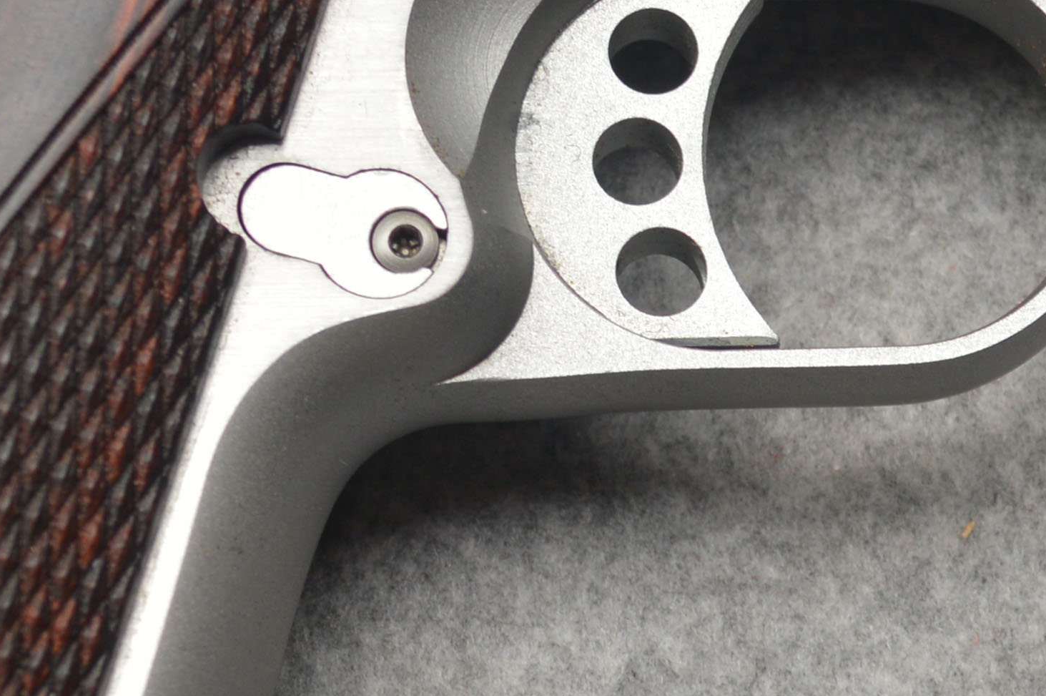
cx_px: 762
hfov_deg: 13.8
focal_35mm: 148
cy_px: 480
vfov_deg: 9.2
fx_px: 4297
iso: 100
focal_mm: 24
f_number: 4.5
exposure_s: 1/200
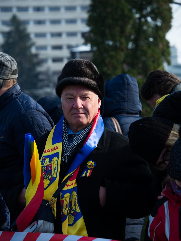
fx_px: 1025
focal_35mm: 147
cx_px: 90
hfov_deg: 10.1
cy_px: 120
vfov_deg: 13.4
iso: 100
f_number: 6.3
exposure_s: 1/160
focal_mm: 135
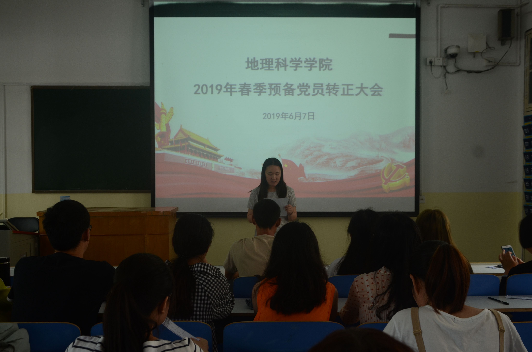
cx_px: 274
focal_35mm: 37
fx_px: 546
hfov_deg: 52.0
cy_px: 187
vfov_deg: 35.8
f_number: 5
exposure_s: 1/30
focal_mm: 22
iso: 280
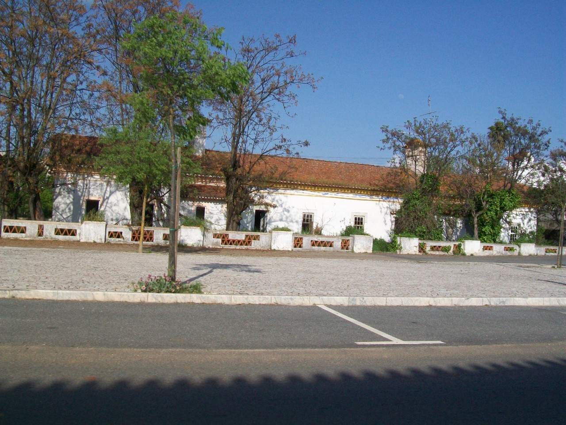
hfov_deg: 51.4
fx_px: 589
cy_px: 212
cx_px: 283
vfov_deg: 39.7
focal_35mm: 36
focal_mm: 6
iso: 64
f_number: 4.8
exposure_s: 1/640
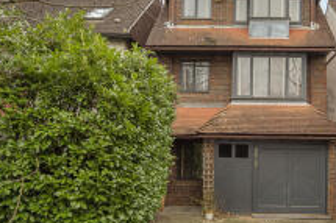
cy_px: 118
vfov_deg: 42.2
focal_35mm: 31
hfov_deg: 59.5
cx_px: 210
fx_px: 289
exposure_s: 1/250
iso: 500
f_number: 5.6
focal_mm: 14
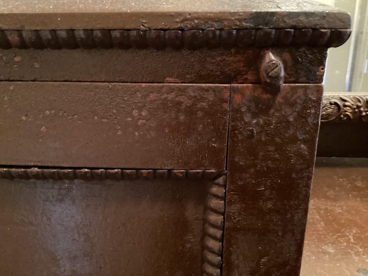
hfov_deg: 58.3
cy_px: 138
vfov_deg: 45.4
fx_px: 330
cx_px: 184
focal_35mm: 31
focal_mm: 3.3
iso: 800
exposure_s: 1/15
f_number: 2.4
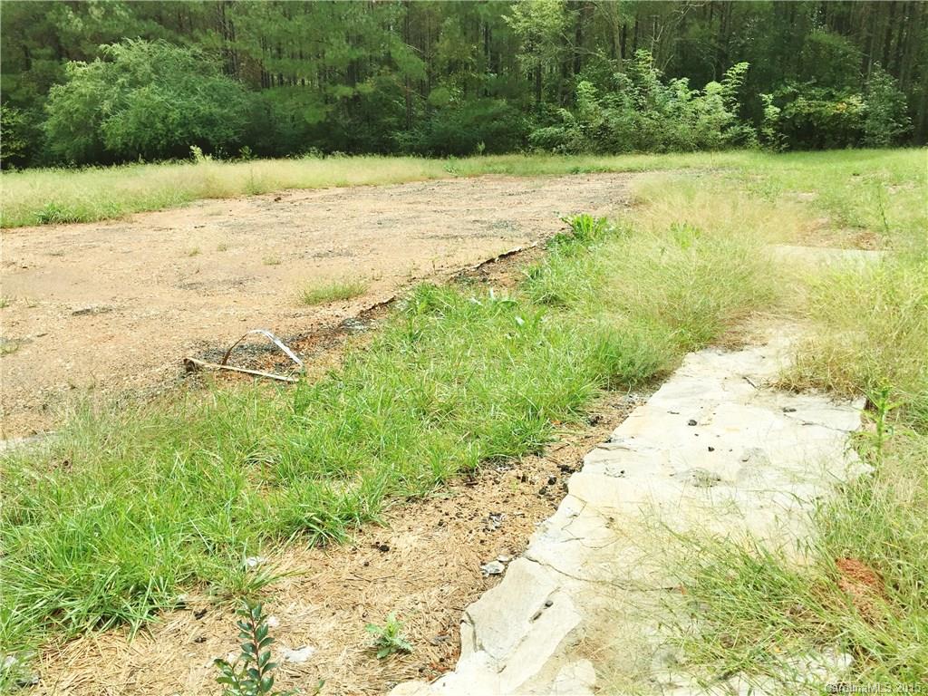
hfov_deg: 61.7
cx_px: 464
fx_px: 777
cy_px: 348
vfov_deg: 48.2
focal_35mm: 29
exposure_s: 1/1883
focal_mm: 4.15
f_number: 2.2
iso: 32
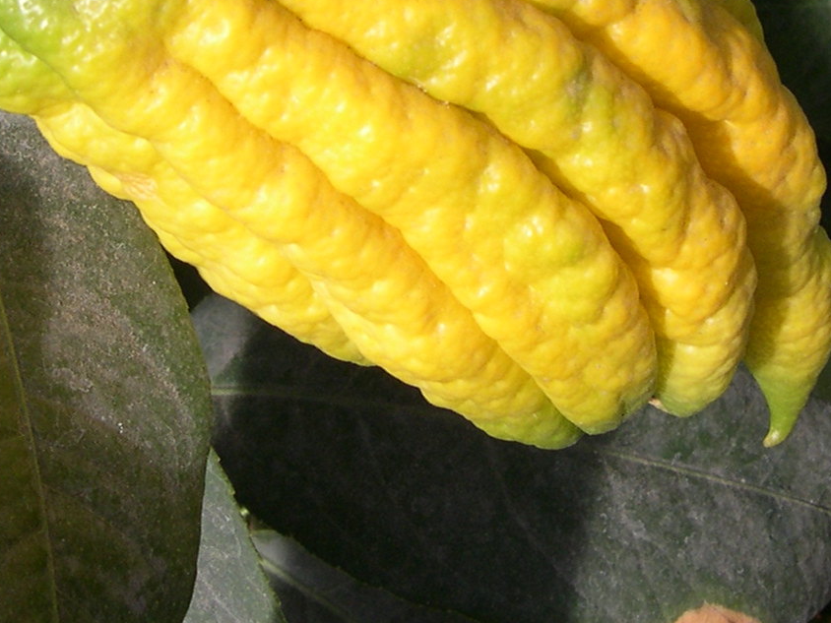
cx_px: 257
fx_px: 1945
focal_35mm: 81
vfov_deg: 18.0
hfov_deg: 24.0
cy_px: 122
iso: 100
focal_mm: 8
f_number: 7.6
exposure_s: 1/140
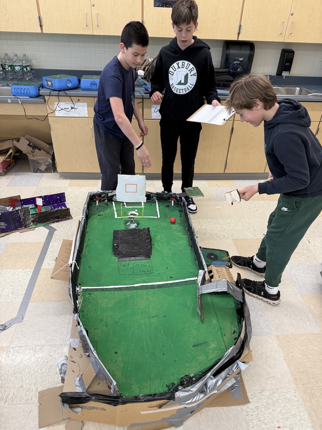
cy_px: 215
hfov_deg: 56.8
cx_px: 161
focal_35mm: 24
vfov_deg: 71.6
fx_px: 298
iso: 160
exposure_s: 1/60
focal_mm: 6.76
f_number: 1.78
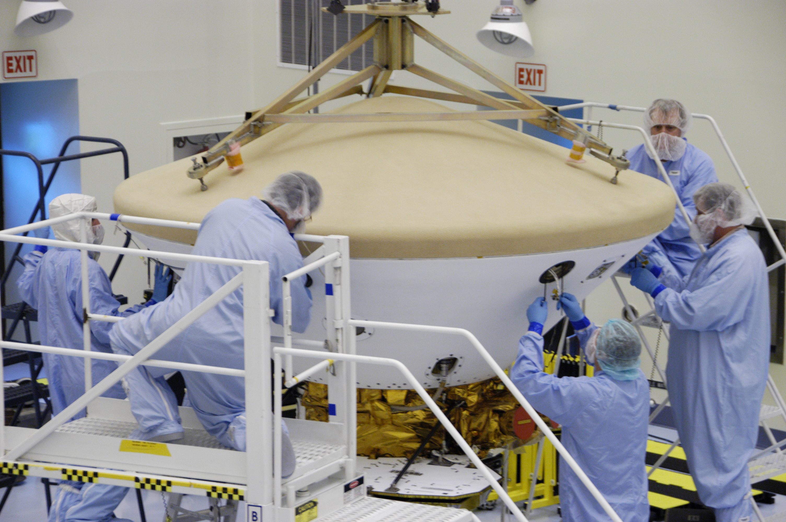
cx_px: 393
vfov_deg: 10.1
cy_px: 261
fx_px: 2945
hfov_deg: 15.2
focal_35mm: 135
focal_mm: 90
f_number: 6.3
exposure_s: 1/15
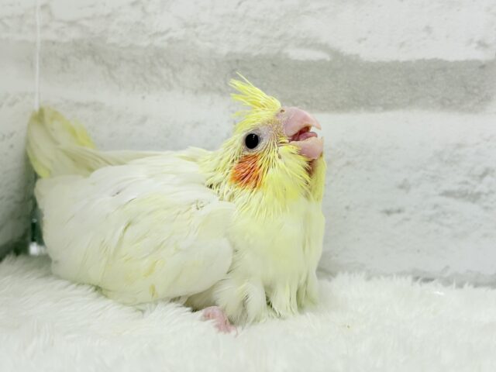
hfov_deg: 36.8
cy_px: 186
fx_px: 745
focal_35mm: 52
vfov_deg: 28.0
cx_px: 248
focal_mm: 5.96
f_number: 1.6
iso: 80
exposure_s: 1/100
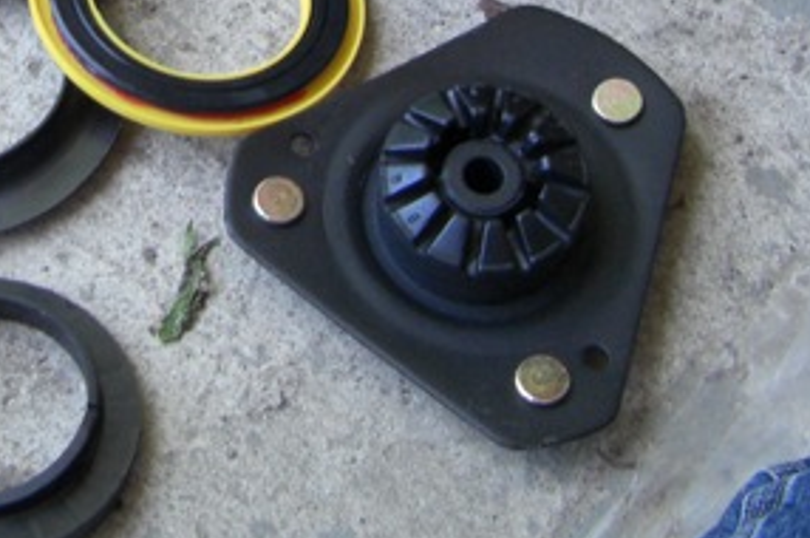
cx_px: 130
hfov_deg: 24.0
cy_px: -71
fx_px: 1865
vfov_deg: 15.9
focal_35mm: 83
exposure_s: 1/60
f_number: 3.4
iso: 200
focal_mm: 6.3
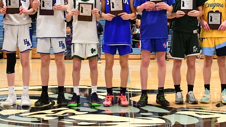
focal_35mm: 70
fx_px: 420
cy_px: 28
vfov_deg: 17.1
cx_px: 120
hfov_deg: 30.1
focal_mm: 26
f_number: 3.5
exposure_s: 1/80
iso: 2000
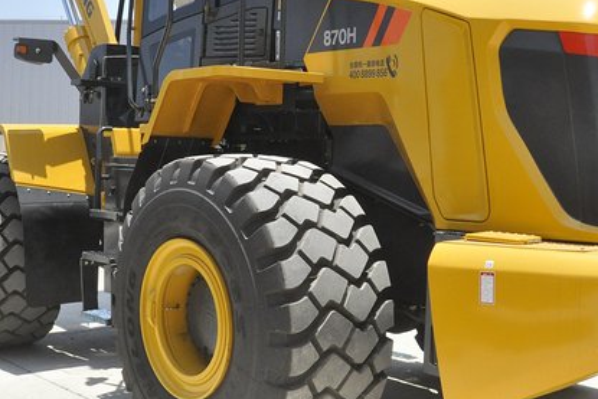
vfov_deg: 25.9
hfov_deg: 38.2
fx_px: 864
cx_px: 321
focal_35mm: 52
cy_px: 142
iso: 1250
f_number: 13
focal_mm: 18
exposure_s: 1/640
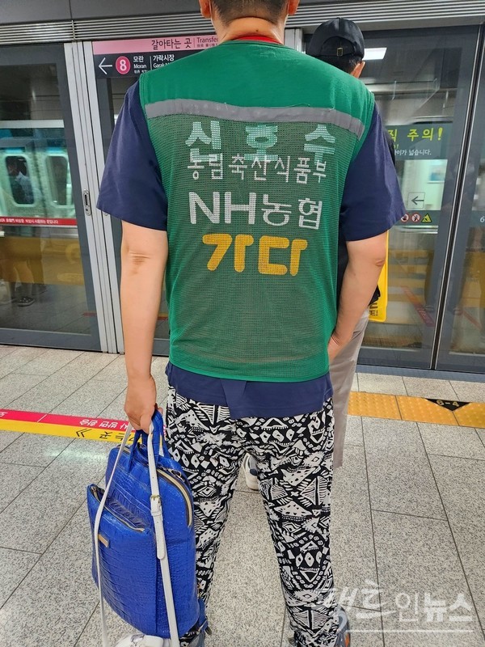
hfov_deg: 58.9
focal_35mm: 23
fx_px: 430
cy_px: 324
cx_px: 242
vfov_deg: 73.9
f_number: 1.8
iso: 640
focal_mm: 5.4
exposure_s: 1/120
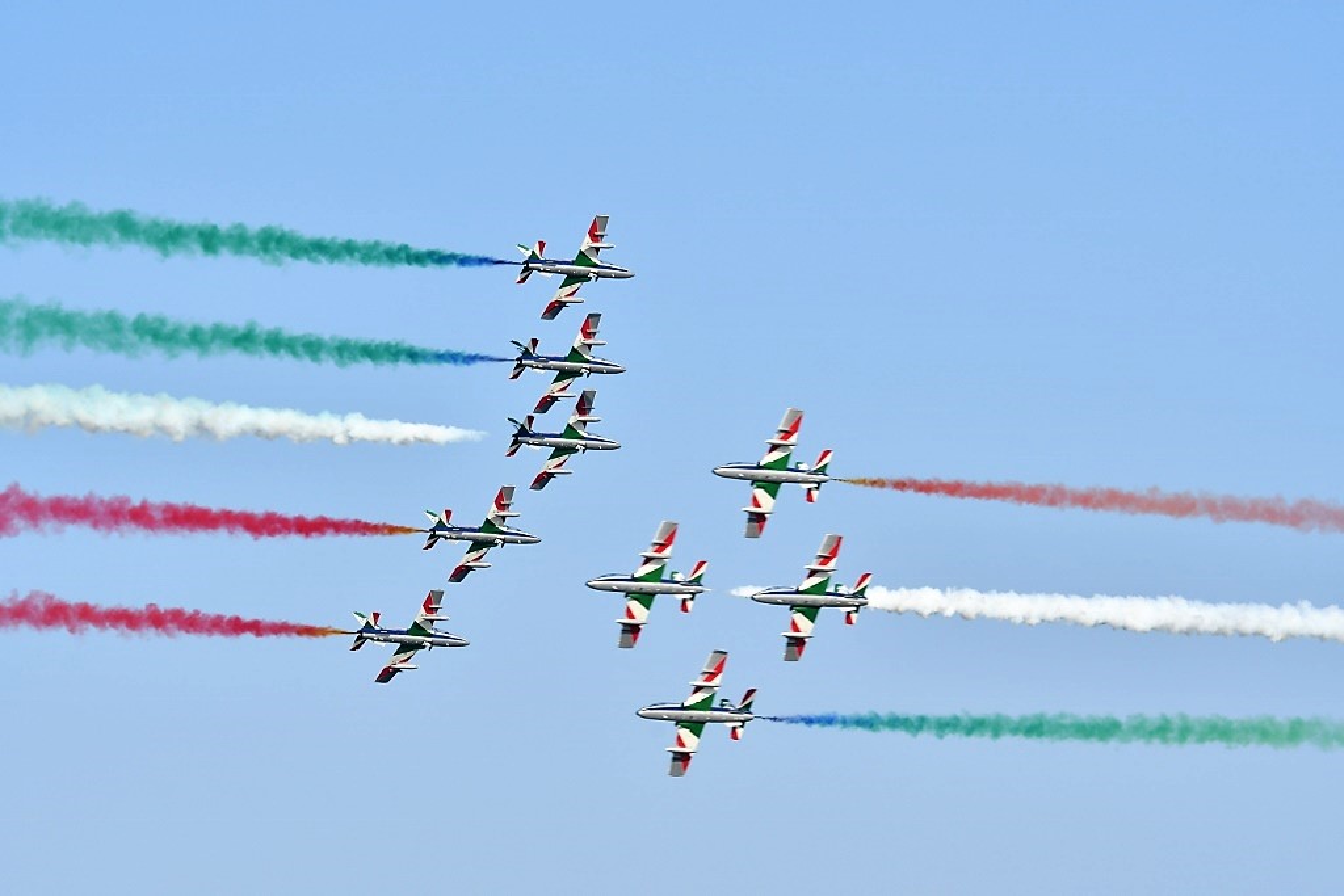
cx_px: 672
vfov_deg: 6.3
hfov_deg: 9.5
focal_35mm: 218
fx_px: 8121
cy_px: 448
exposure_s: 1/1000
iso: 500
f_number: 11
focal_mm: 145
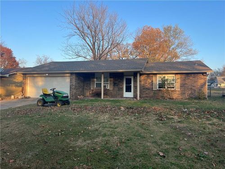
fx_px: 169
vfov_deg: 53.1
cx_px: 112
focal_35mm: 26
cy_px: 84
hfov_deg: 67.3
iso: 50
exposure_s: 1/991
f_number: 1.5
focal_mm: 5.7
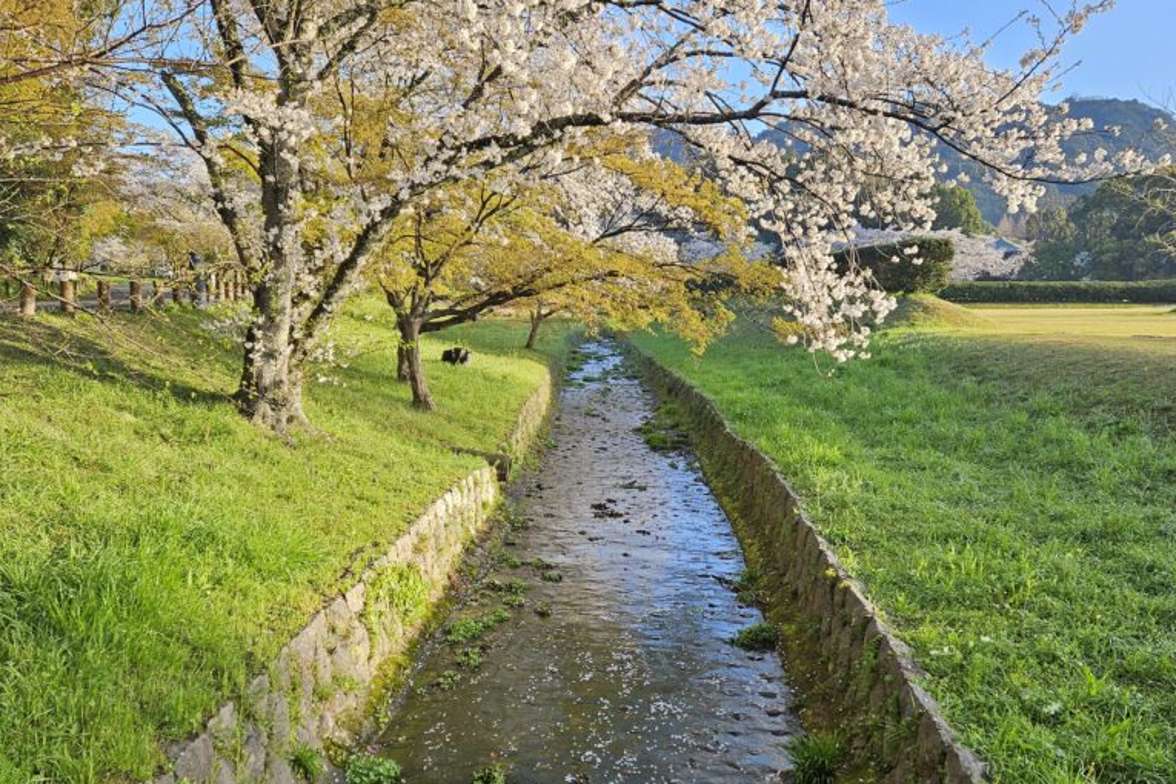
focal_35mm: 32
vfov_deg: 40.4
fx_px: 1045
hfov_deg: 58.7
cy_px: 547
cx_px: 587
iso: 25
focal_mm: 5.4
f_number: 1.8
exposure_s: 1/309
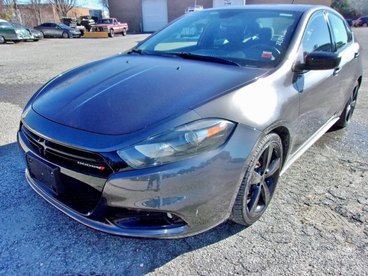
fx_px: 287
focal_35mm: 27
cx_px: 184
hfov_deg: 65.3
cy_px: 138
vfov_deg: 51.4
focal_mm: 4.9
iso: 200
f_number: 10.4
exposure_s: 1/110
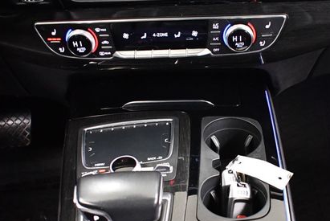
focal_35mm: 56
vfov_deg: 23.9
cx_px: 224
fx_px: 514
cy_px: 171
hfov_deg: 35.2
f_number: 3.5
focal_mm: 18
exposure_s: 1/60
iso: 5000
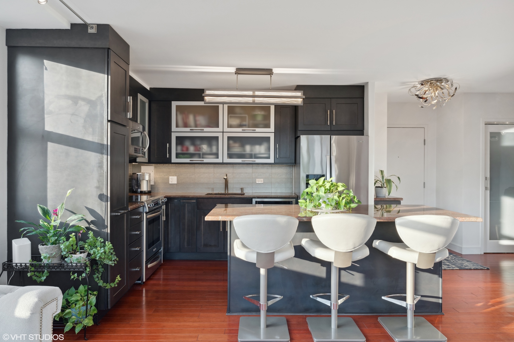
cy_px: 171
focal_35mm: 24
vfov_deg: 53.1
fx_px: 343
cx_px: 257
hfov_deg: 73.7
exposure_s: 1/60
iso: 320
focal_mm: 24
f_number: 8
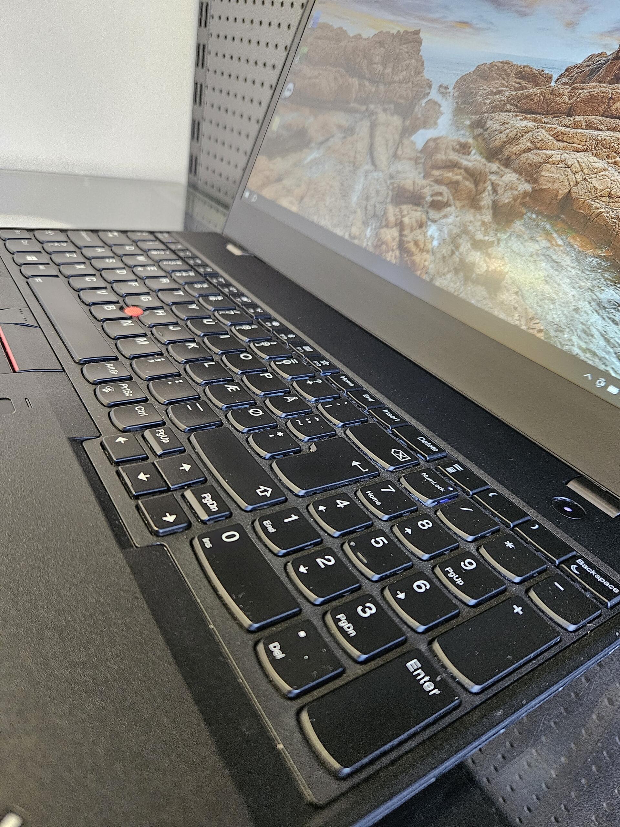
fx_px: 549
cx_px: 310
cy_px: 414
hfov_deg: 58.9
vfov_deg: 73.9
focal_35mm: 23
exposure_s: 1/100
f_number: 1.8
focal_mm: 5.4
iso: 800
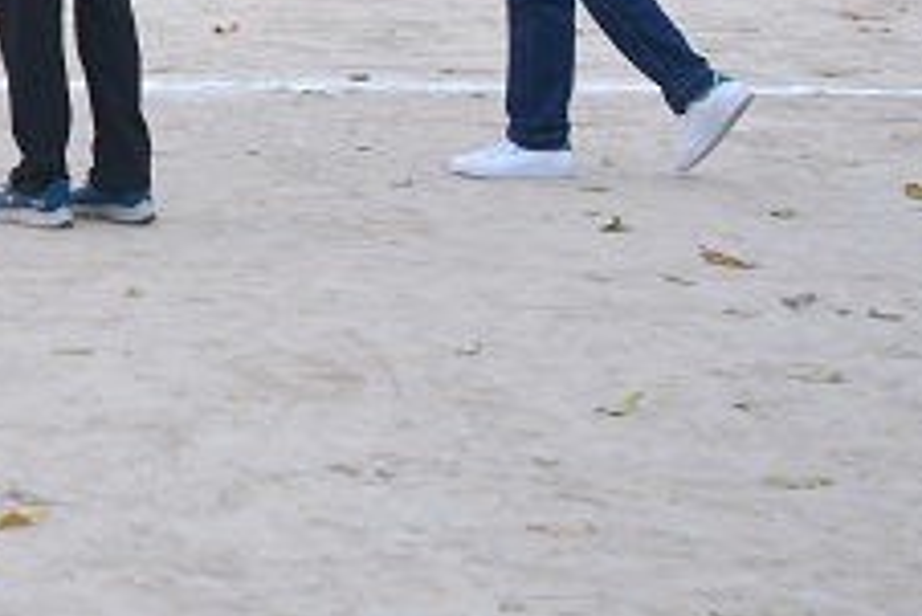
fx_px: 4280
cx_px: -243
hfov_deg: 12.0
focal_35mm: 167
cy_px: -579
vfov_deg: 7.9
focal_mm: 34
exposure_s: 1/1250
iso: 400
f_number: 2.8
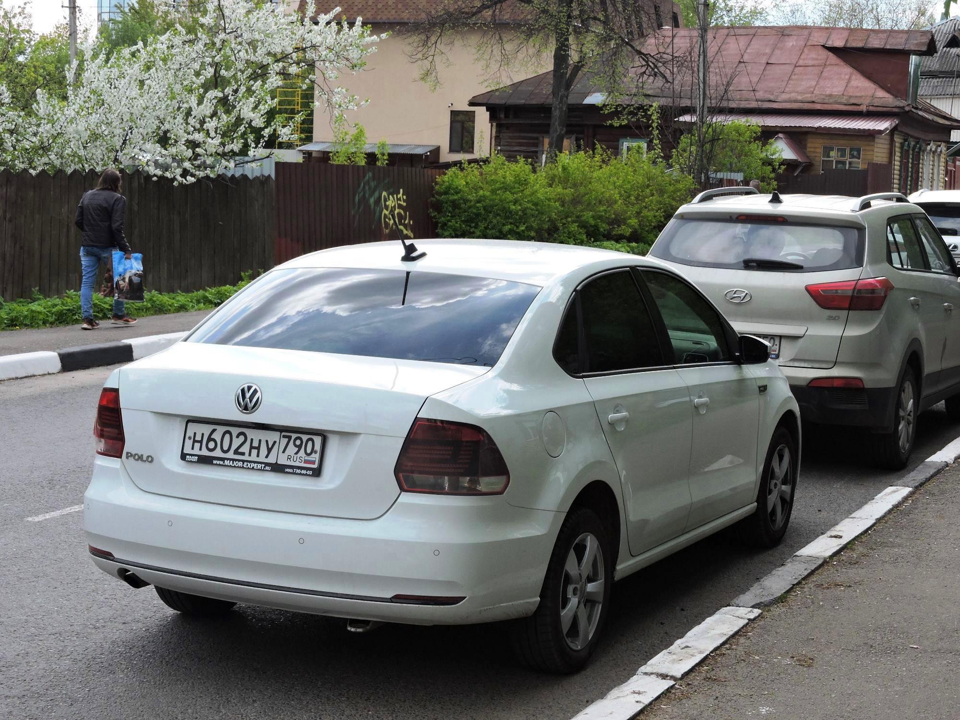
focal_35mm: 65
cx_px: 480
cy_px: 360
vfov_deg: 22.6
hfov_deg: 29.8
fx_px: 1803
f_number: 4.2
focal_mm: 11.6
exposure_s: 1/400
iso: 100
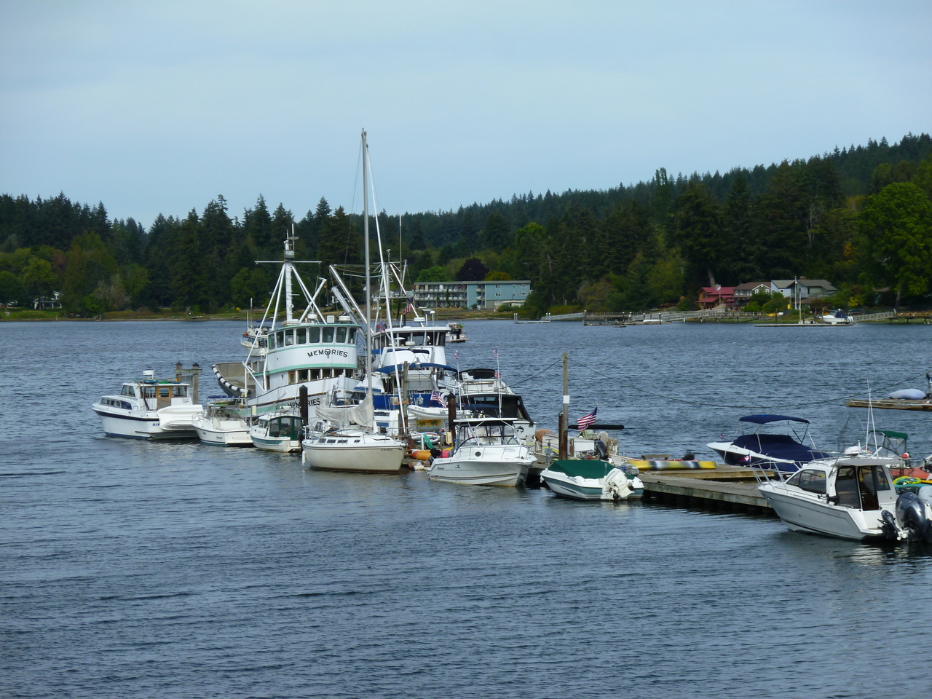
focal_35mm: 112
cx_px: 466
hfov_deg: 17.6
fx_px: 3015
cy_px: 350
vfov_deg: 13.2
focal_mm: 20.2
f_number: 5.3
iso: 80
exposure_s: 1/320
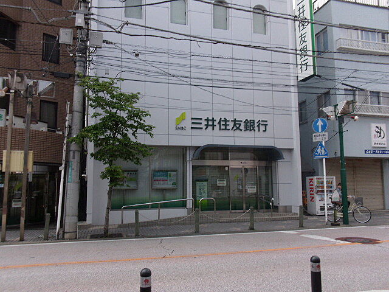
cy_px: 146
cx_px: 194
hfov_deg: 63.4
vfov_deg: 49.7
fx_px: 315
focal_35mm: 28
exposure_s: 1/45
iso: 64
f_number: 10.8
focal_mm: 5.1
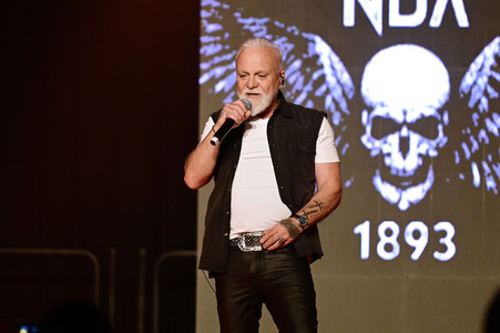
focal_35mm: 200
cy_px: 166
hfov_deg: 10.3
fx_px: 2776
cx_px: 250
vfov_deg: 6.9
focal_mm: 200
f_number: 2.8
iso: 5000
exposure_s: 1/320
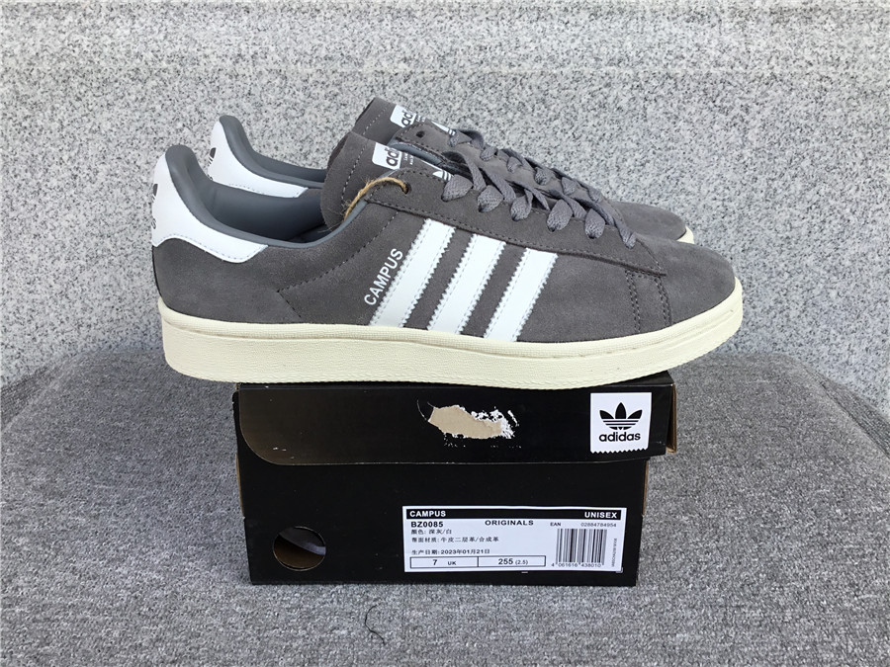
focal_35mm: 31
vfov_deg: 45.4
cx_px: 445
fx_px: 797
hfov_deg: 58.4
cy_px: 334
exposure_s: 1/245
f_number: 2.4
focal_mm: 3.3
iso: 25
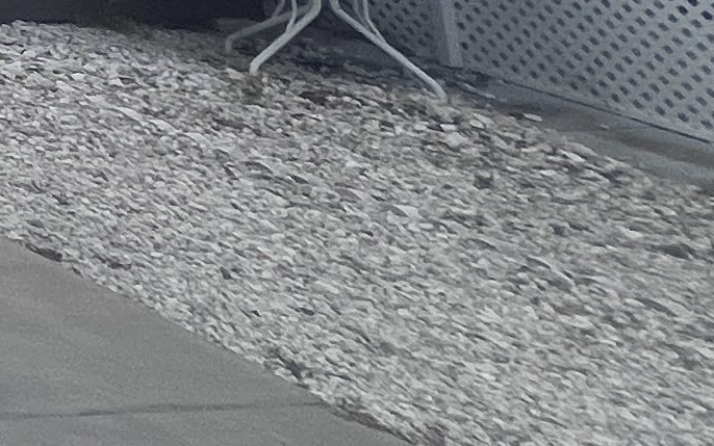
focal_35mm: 81
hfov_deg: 13.6
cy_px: -692
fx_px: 1576
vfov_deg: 12.1
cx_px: -1161
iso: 32
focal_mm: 1.57
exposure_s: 1/1054
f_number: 1.8
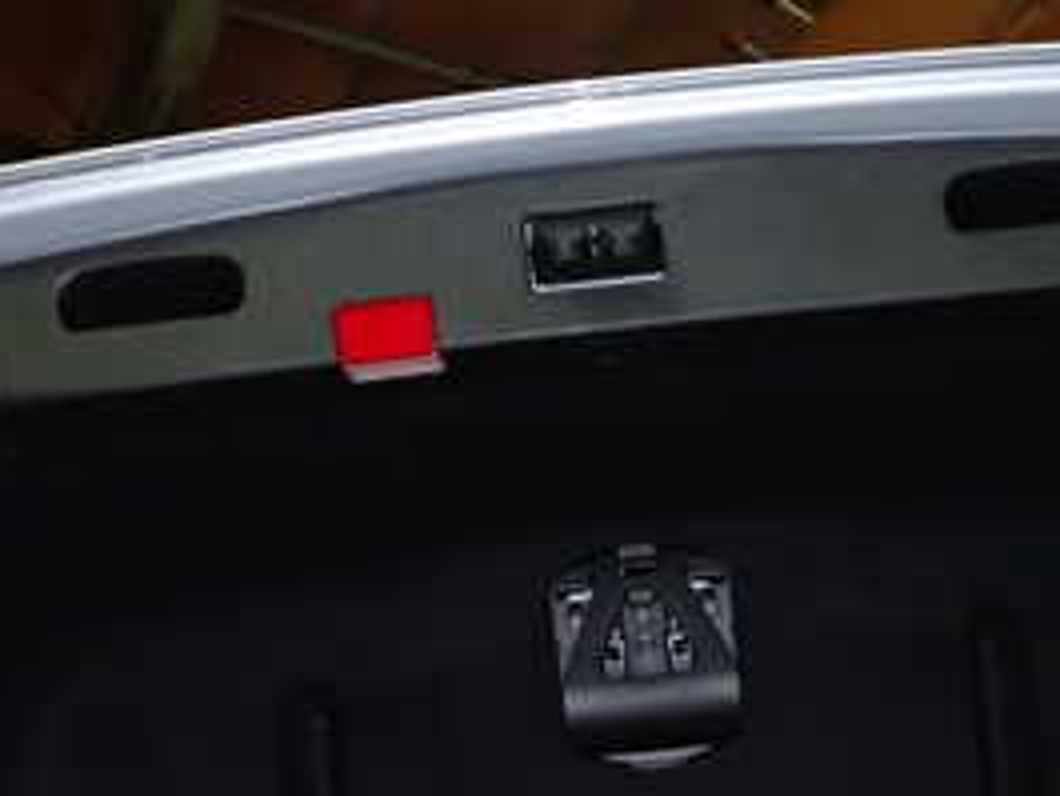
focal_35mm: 68
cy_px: 676
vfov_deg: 21.3
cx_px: 672
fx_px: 2083
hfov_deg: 28.4
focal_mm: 5.4
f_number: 6.3
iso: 800
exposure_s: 1/30
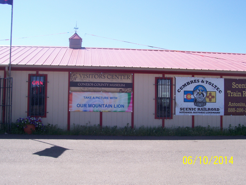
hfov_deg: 44.8
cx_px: 123
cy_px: 92
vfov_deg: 34.3
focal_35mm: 42
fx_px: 298
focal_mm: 7
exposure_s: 1/252
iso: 80
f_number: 5.6
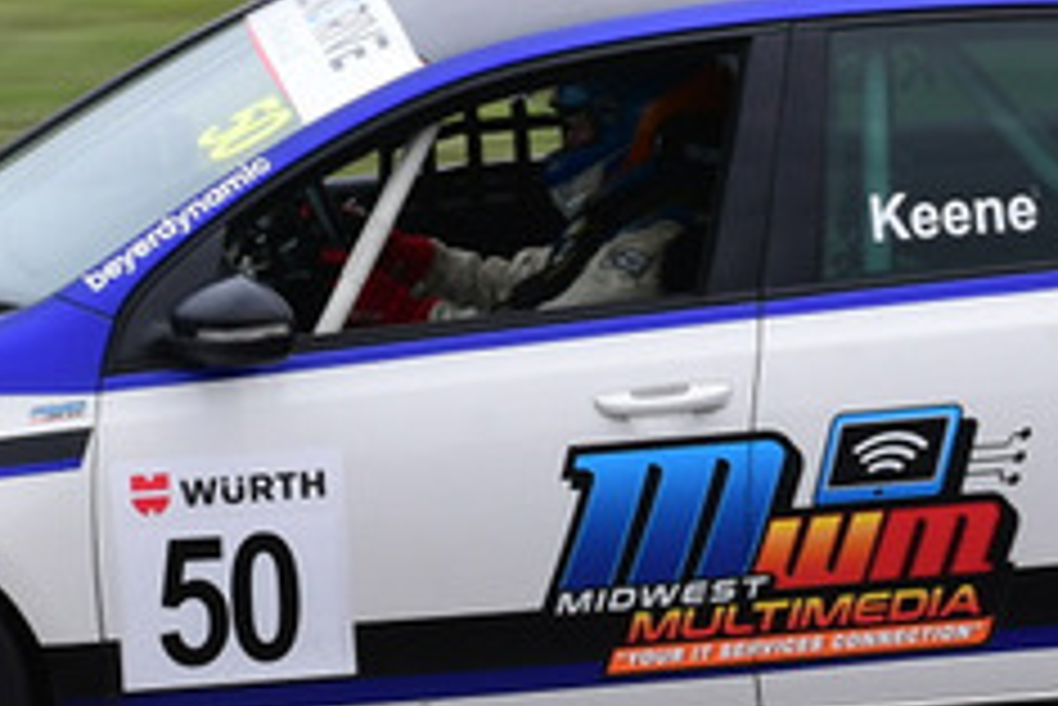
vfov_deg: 0.9
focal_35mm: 1478
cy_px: -22
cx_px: 306
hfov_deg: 1.4
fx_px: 43462
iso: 250
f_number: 13
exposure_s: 1/200
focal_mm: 290
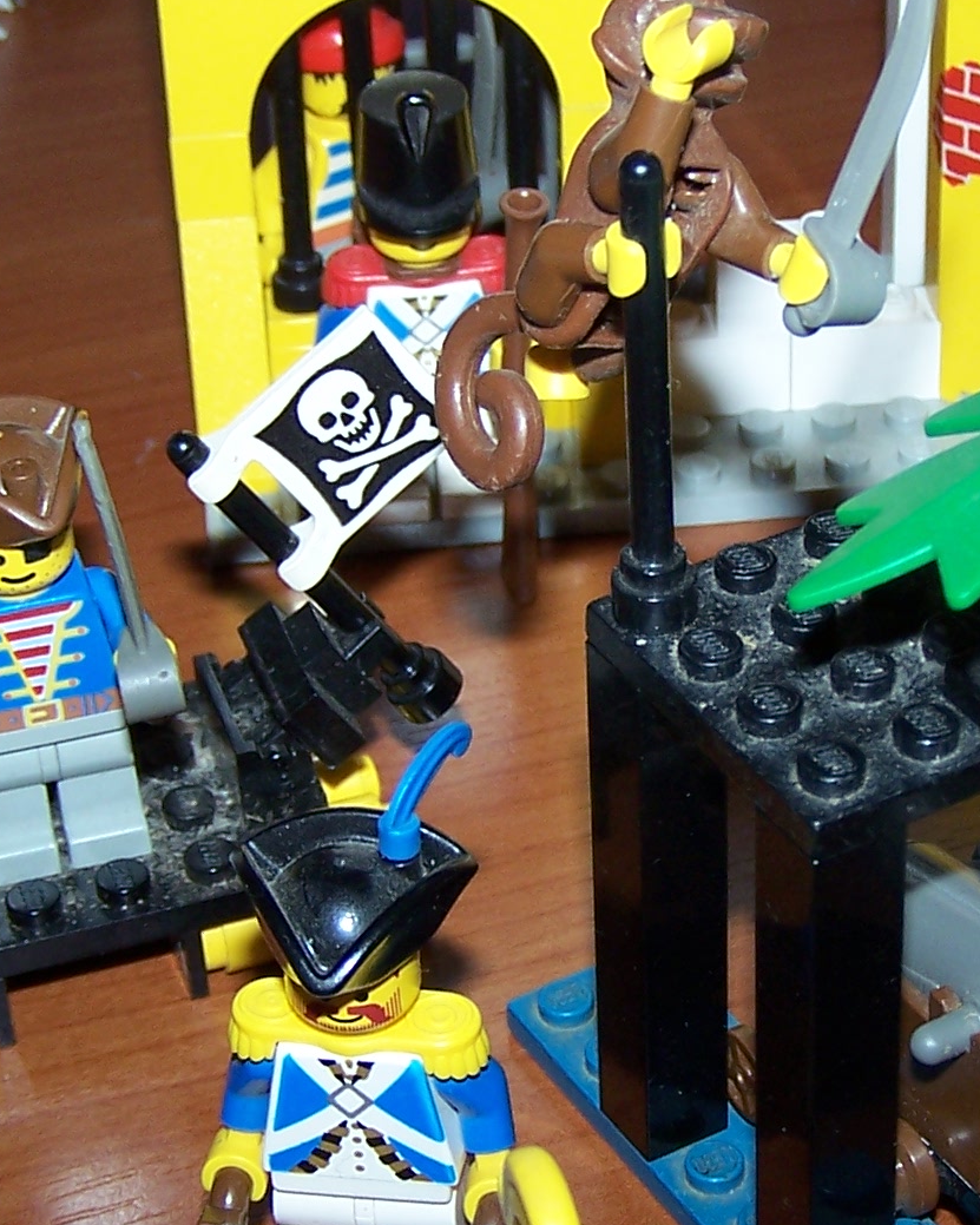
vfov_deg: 20.8
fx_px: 3336
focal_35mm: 92
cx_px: 746
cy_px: 711
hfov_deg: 16.6
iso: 80
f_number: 2.8
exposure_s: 1/60
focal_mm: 6.3
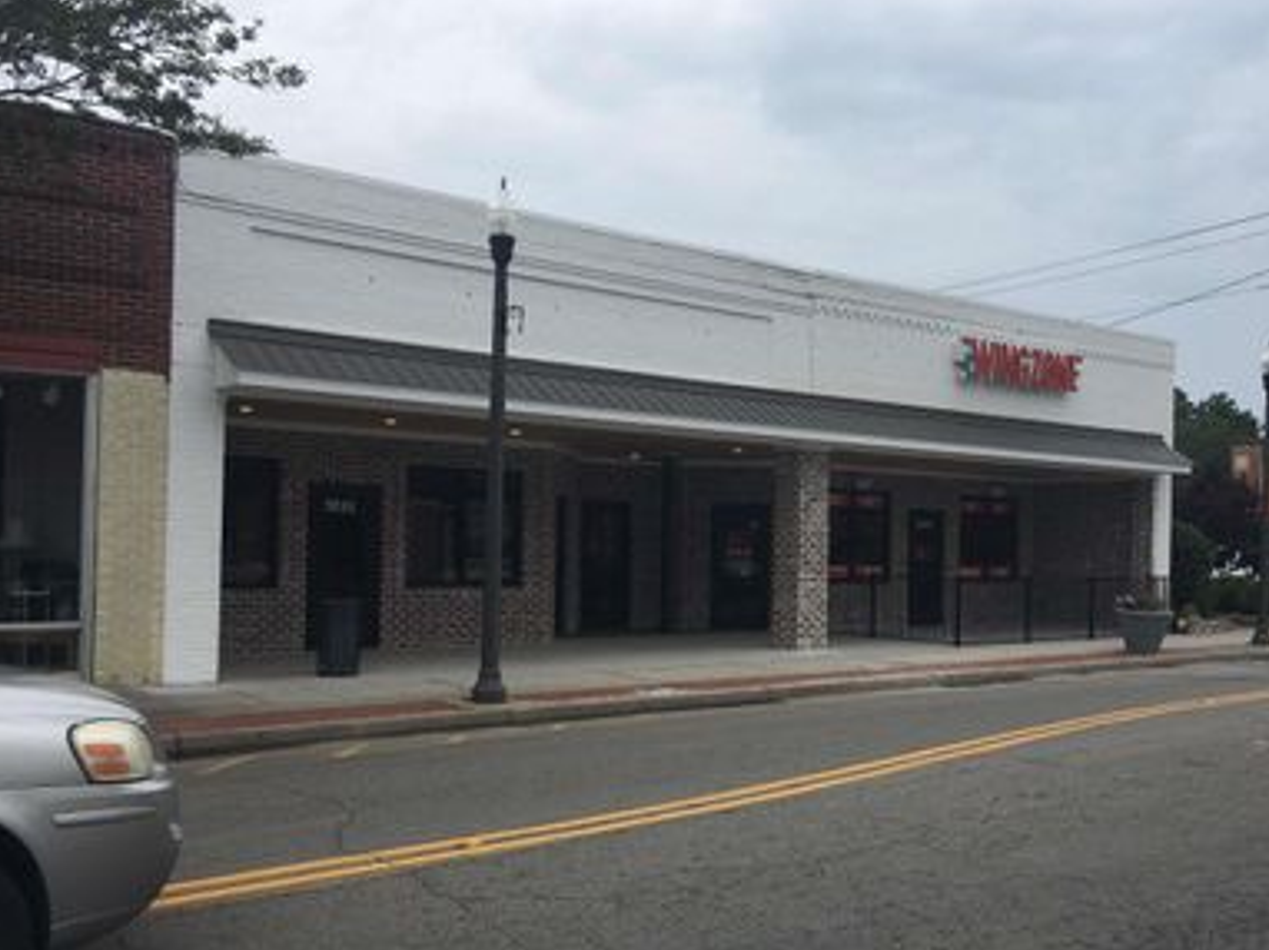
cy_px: 543
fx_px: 1392
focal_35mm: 38
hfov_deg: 48.8
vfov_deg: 37.6
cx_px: 747
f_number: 2.2
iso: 25
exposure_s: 1/818
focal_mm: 4.15
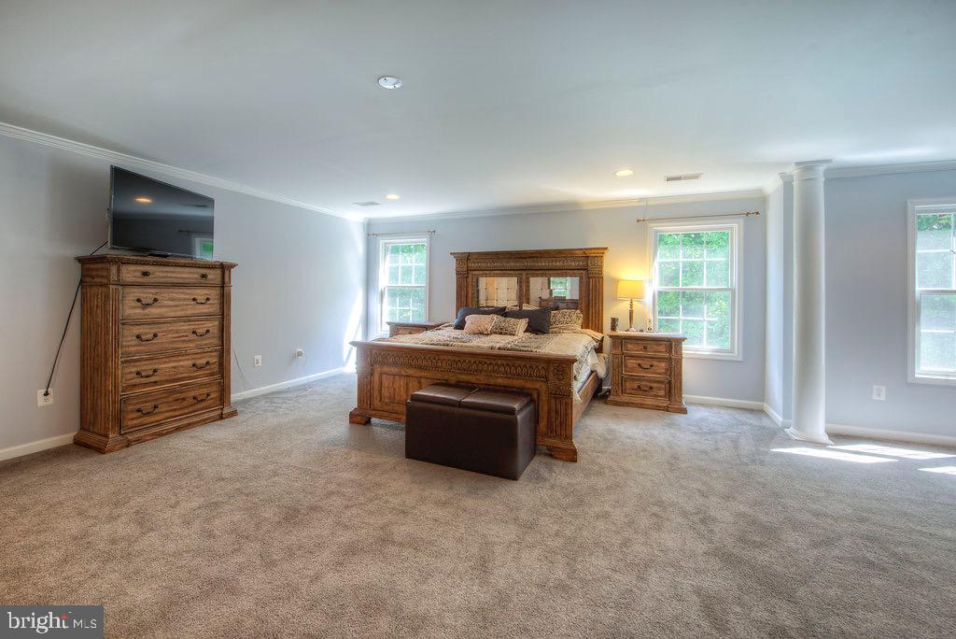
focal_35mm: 14
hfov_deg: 104.2
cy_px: 320
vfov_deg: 81.3
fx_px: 372
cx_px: 478
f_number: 9
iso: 200
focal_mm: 14
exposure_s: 1/5
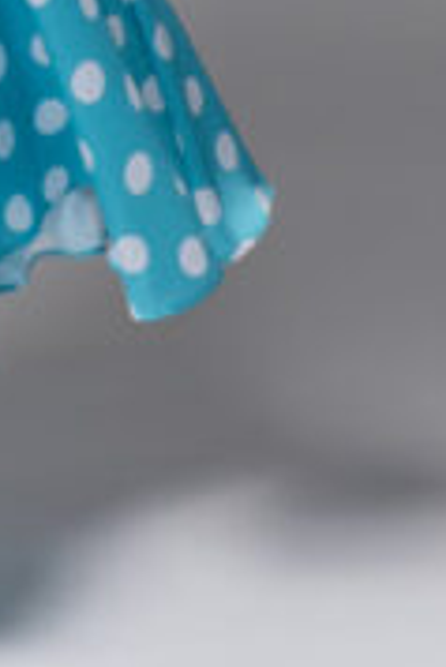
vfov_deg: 7.3
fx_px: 5044
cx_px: -352
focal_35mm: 272
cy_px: -641
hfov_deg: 5.0
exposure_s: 1/160
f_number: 18
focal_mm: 52
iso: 100
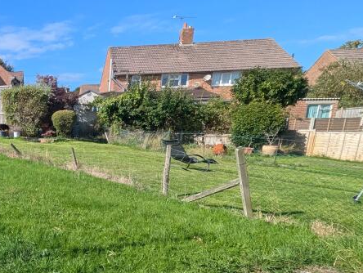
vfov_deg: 45.6
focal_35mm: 30
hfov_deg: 44.9
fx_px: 315
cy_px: 197
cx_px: -38
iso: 46
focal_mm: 1.95
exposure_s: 1/1049
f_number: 2.2
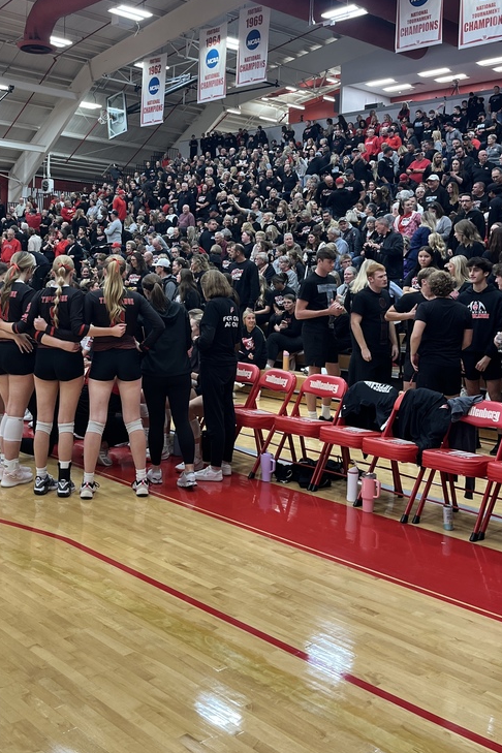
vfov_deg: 50.0
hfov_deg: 34.8
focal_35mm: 38
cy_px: 269
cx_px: 177
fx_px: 795
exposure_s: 1/120
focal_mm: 5.1
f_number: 1.6
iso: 125
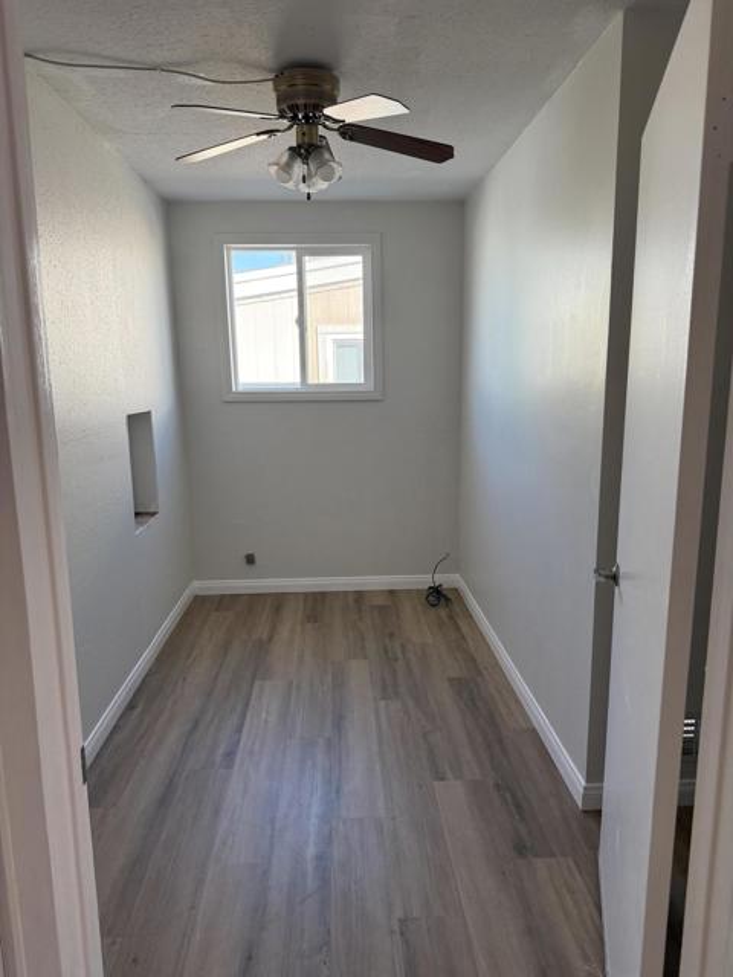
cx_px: 366
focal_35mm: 24
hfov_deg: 56.8
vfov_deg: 71.6
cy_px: 488
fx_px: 678
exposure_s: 1/219
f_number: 1.78
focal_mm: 6.76
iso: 160
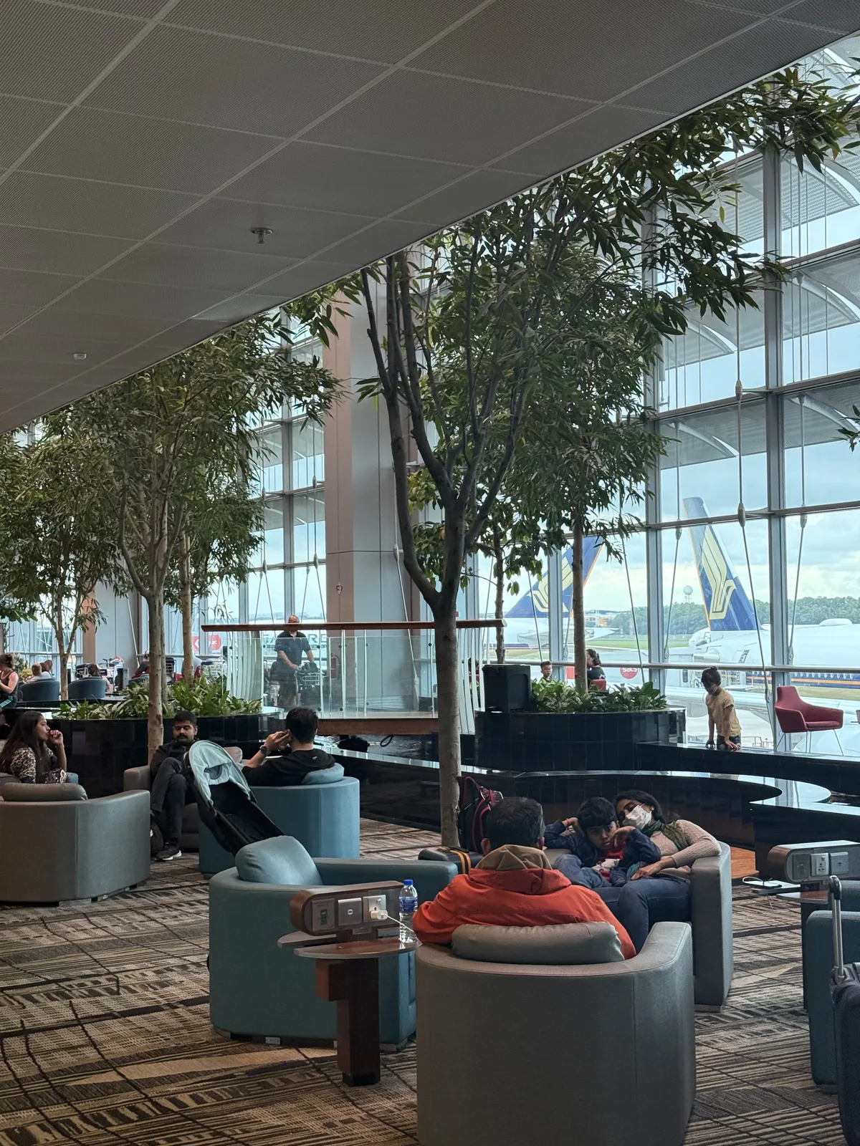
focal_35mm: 48
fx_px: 1590
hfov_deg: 30.3
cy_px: 573
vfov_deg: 39.7
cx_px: 430
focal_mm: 6.76
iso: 200
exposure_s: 1/120
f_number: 1.78
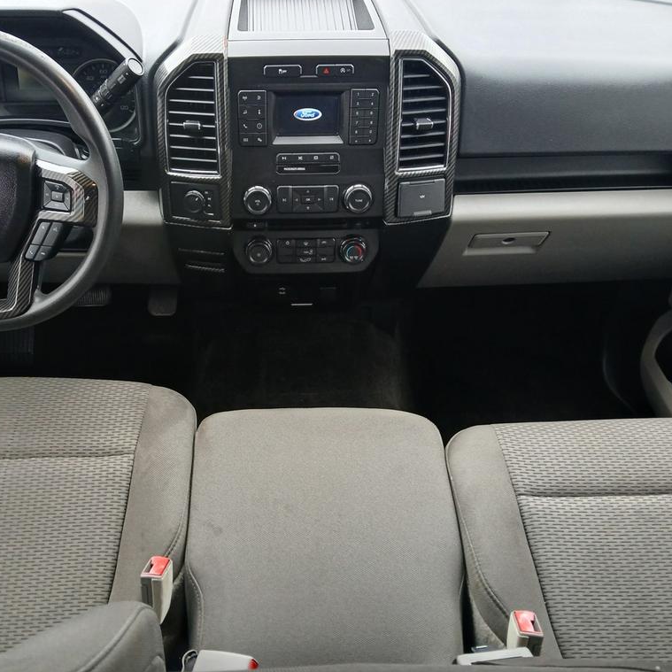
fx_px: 681
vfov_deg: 52.5
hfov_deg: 52.3
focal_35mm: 31
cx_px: 276
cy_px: 333
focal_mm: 3.98
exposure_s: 1/60
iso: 200
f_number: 1.8
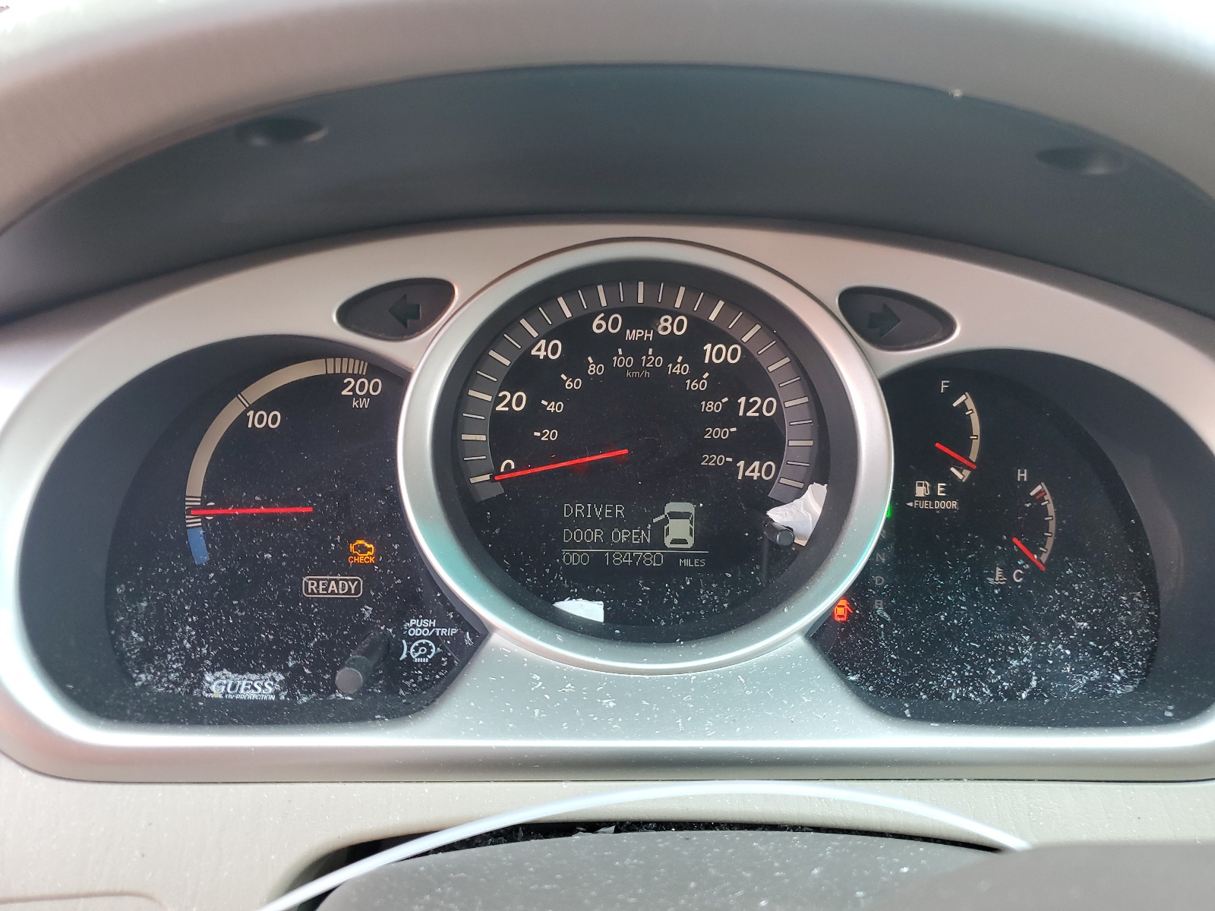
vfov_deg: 53.1
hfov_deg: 67.3
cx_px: 608
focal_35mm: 26
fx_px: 913
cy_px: 456
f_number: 1.5
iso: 61
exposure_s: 1/120
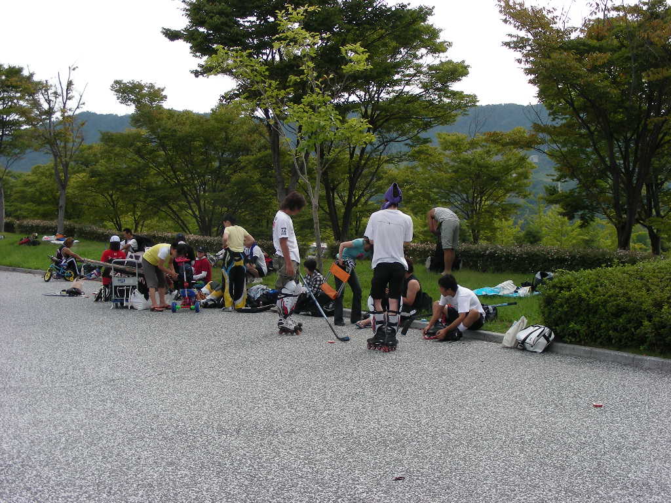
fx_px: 930
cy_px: 252
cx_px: 336
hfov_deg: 39.7
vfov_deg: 30.3
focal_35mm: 48
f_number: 4
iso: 50
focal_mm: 8
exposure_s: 1/370
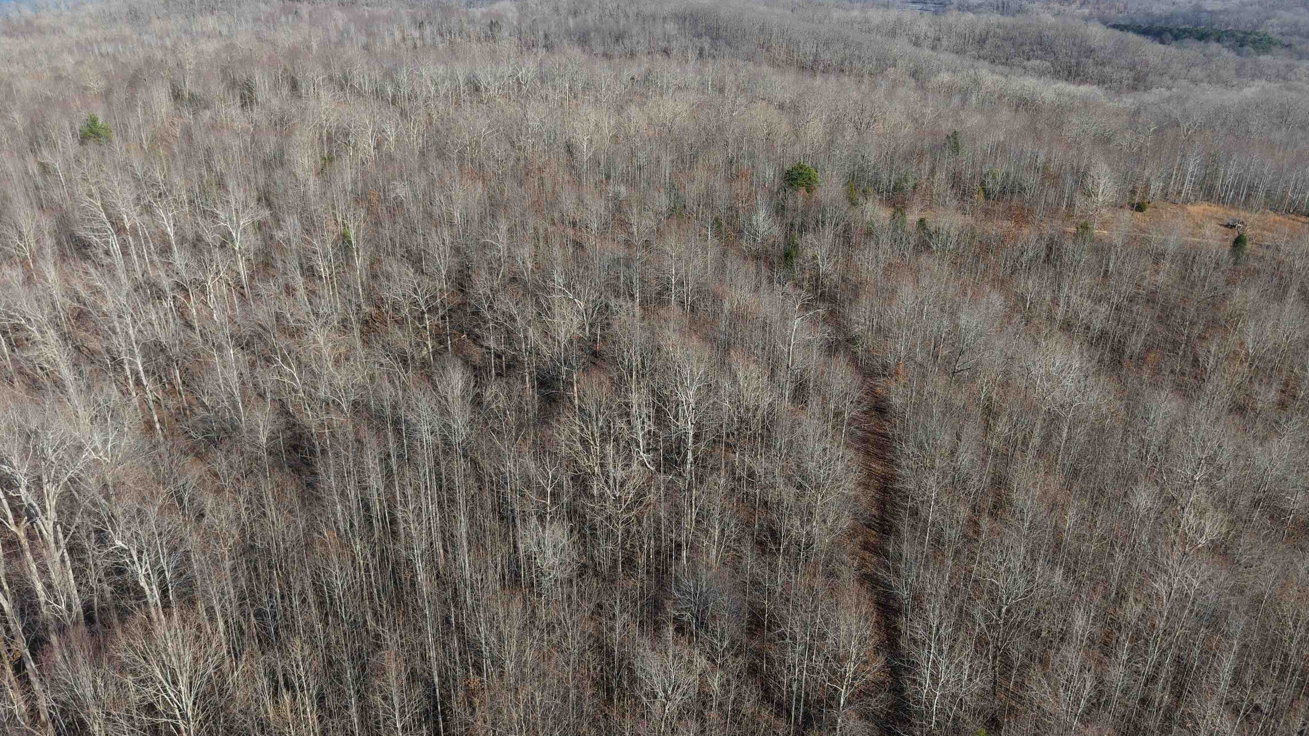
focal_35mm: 27
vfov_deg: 42.8
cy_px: 312
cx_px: 657
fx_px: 937
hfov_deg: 69.9
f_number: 1.8
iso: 140
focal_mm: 8.67
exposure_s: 1/2500
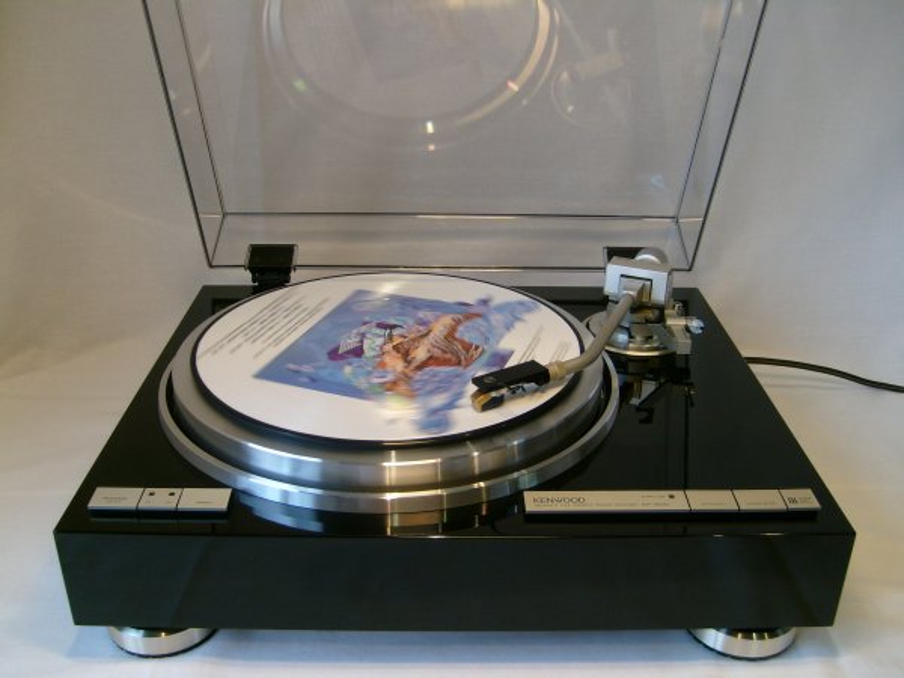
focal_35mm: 35
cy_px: 339
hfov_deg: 52.6
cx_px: 452
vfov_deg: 40.7
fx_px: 914
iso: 100
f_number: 2.8
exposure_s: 1/45
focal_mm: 5.8
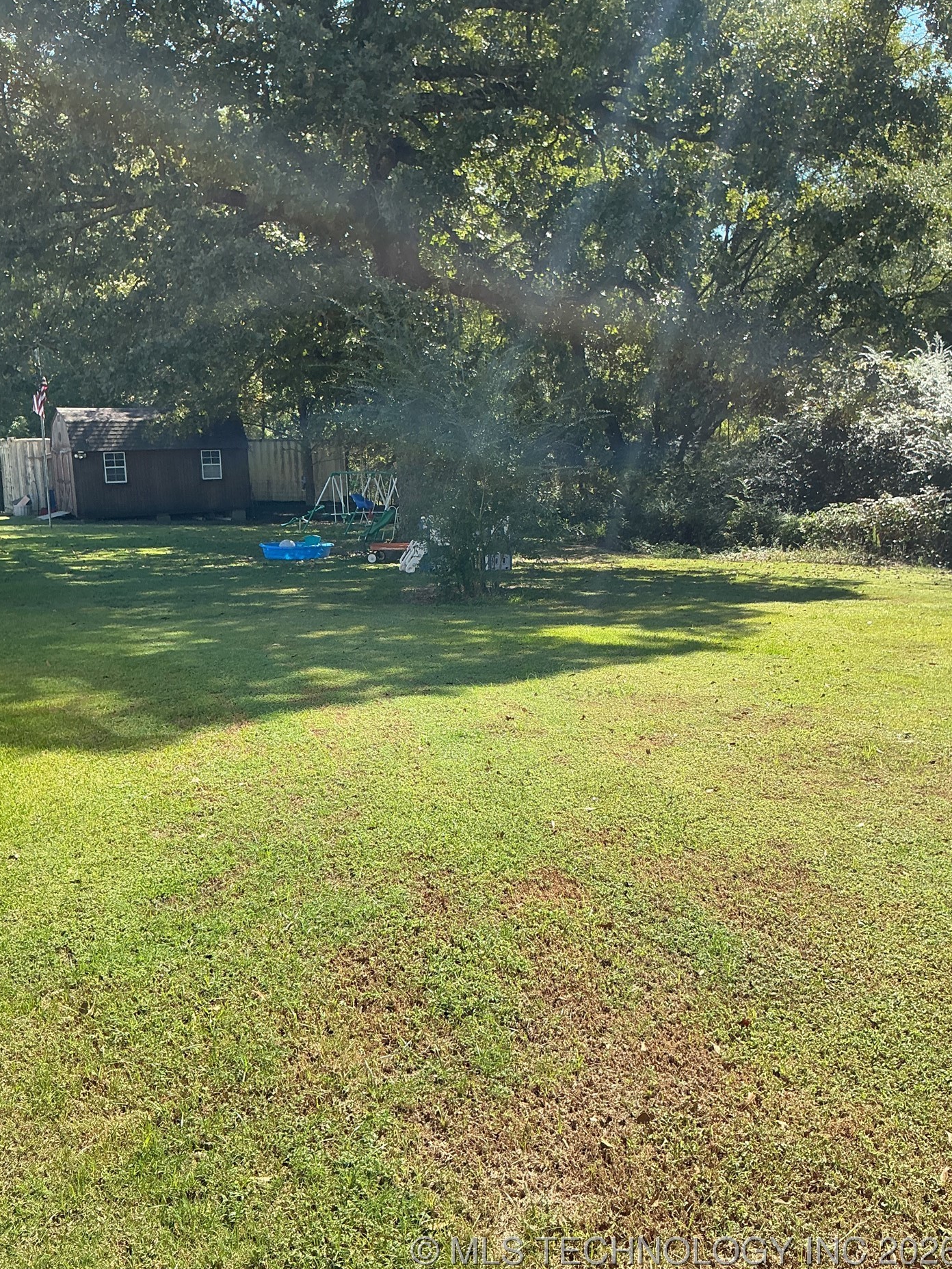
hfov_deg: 46.8
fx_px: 1100
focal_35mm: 30
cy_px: 633
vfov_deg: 60.0
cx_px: 476
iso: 25
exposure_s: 1/700
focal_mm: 3
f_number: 1.8
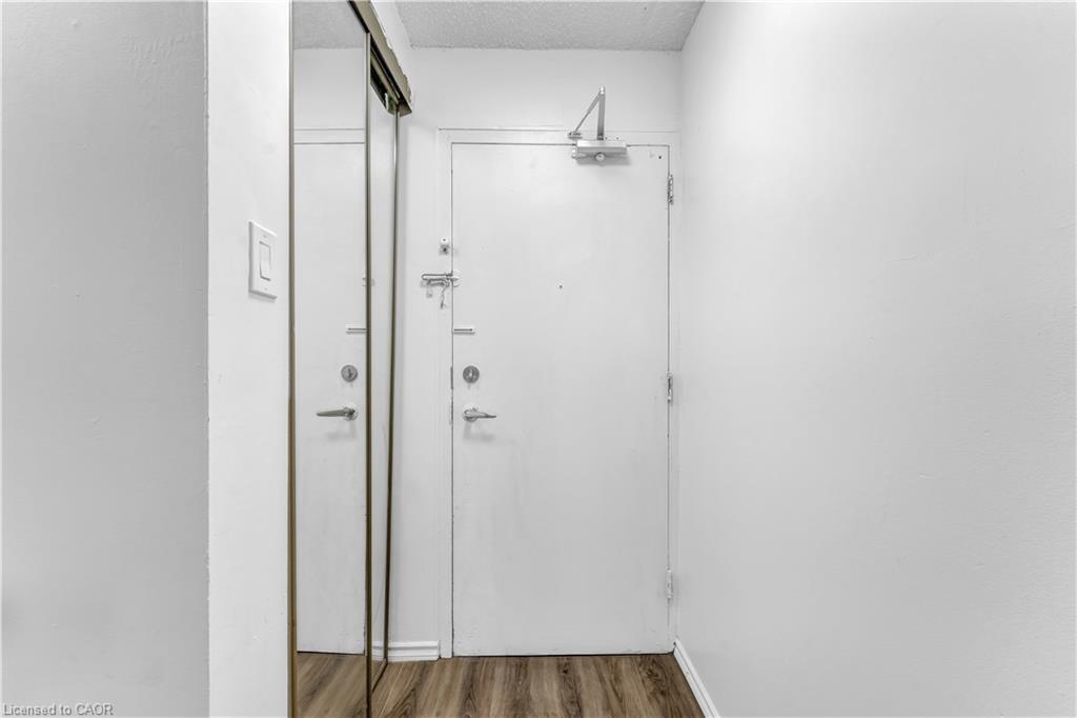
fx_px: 446
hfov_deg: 100.8
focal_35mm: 15
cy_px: 359
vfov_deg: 77.7
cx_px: 538
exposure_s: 1/25
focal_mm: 14.9
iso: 400
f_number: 8
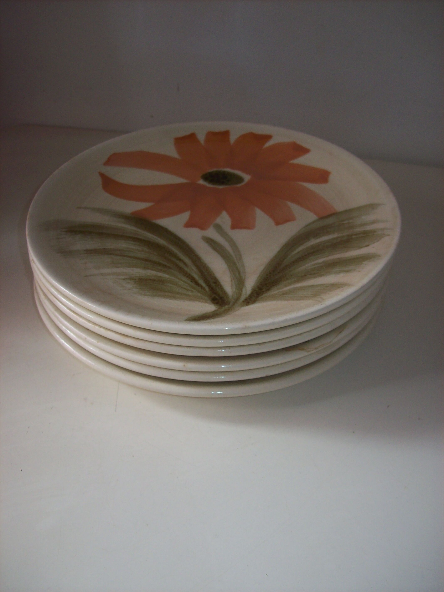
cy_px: 296
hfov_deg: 39.6
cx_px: 222
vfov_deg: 51.4
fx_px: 616
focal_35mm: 36
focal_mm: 6
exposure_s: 1/64
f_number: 2.7
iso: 80
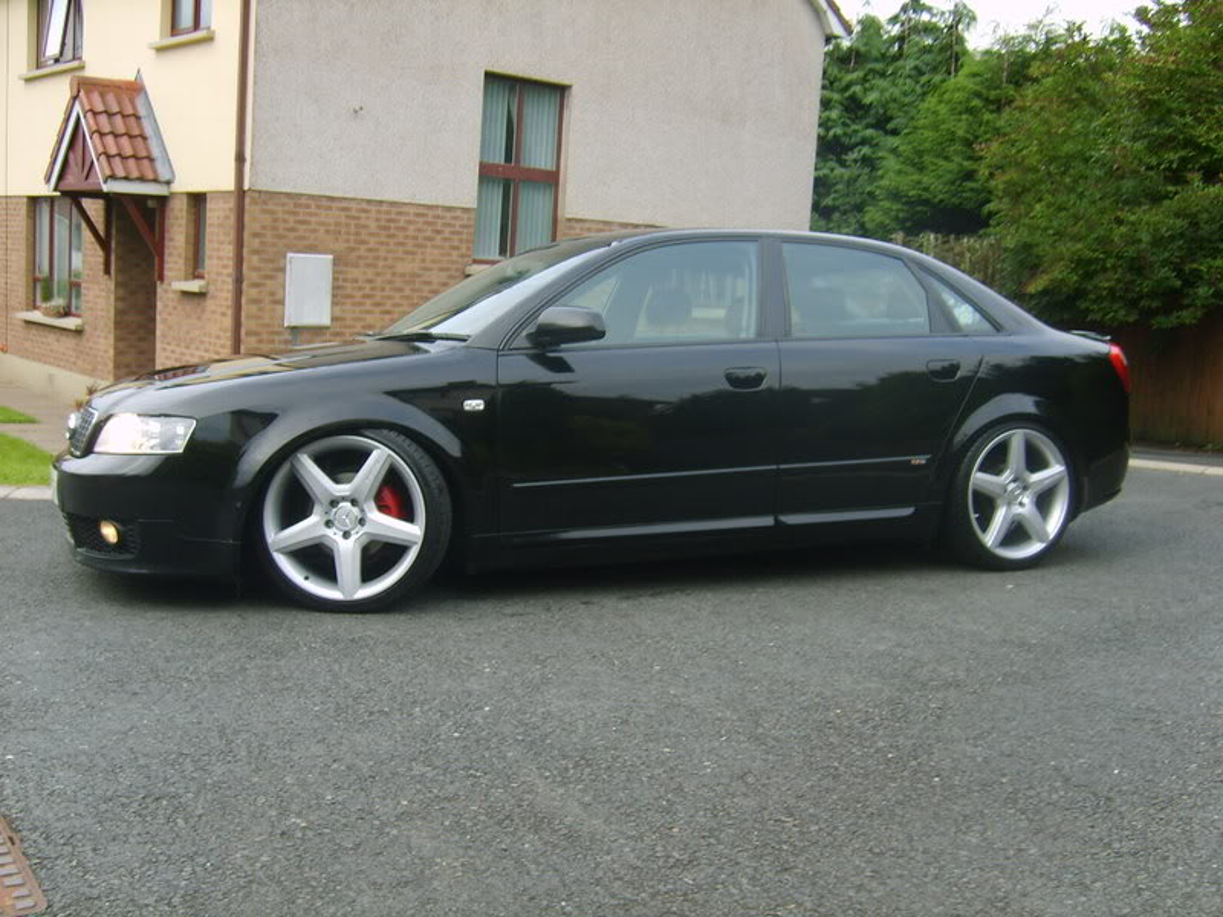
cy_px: 458
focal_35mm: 35
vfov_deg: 40.7
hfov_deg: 52.6
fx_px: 1237
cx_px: 612
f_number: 2.8
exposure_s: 1/60
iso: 50
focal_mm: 5.8
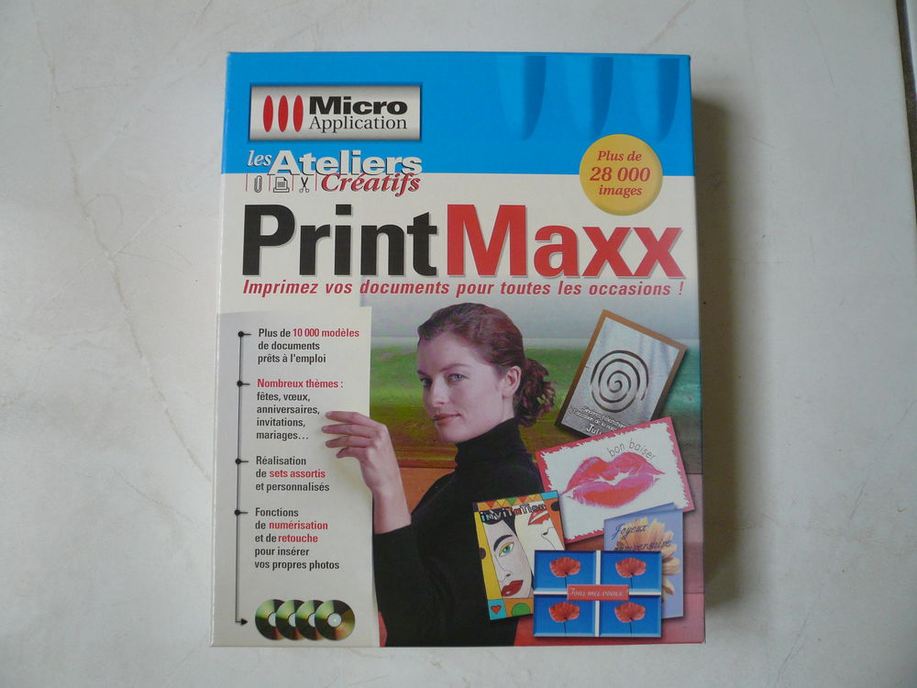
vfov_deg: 49.7
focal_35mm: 28
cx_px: 458
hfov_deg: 63.4
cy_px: 344
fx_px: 742
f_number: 2.8
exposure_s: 1/80
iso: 100
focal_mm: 4.6
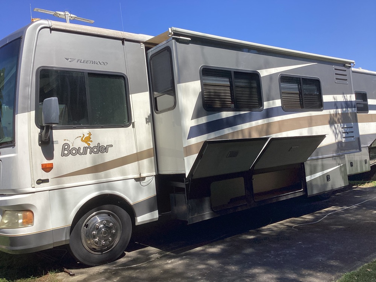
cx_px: 188
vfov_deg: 45.4
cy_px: 141
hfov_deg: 58.4
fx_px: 337
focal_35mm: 31
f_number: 2.4
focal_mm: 3.3
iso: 25
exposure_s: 1/1508
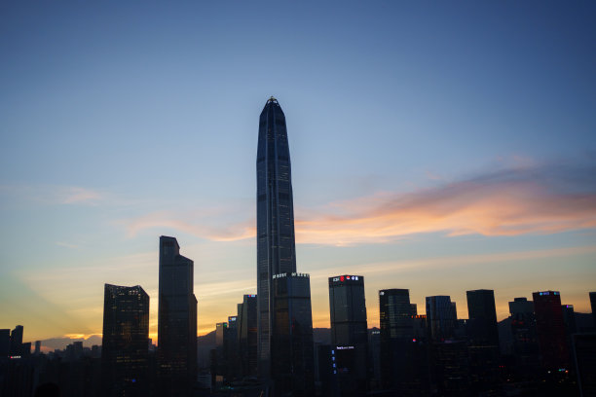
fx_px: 579
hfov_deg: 54.4
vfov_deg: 37.9
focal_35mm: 35
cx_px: 298
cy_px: 198
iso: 250
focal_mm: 35
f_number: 1.8
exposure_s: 1/2000
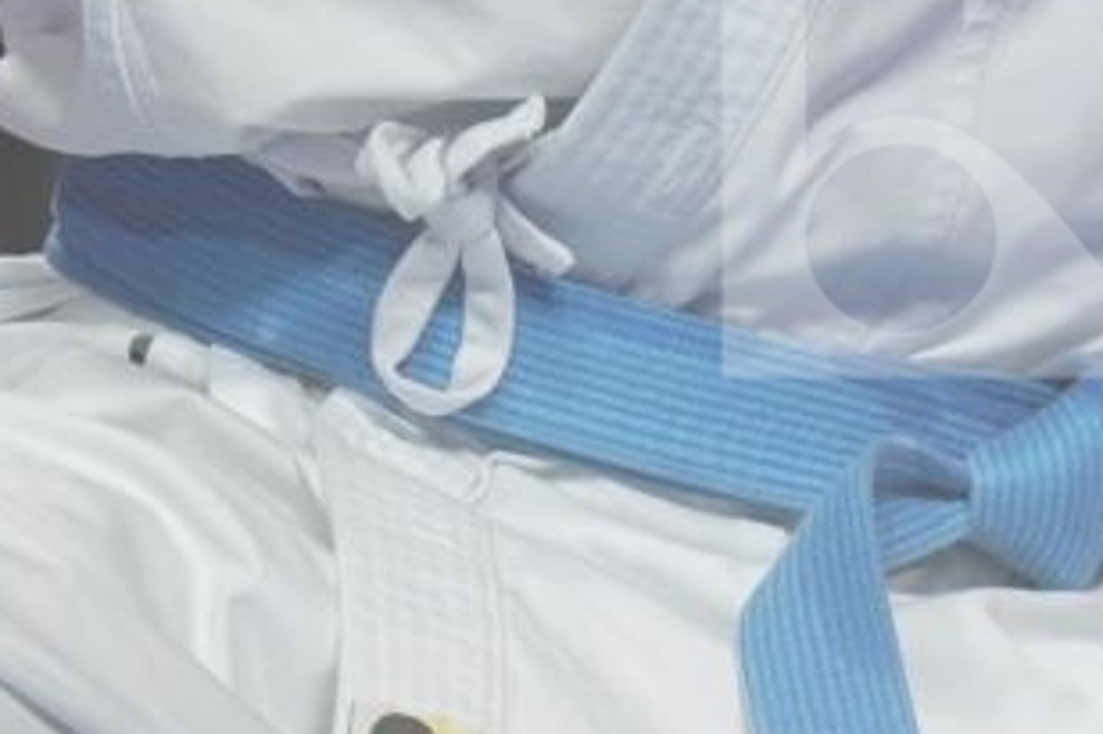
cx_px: 1056
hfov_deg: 0.9
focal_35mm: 2341
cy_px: -1221
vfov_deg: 0.6
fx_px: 71684
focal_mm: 400
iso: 800
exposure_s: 1/400
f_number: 2.8
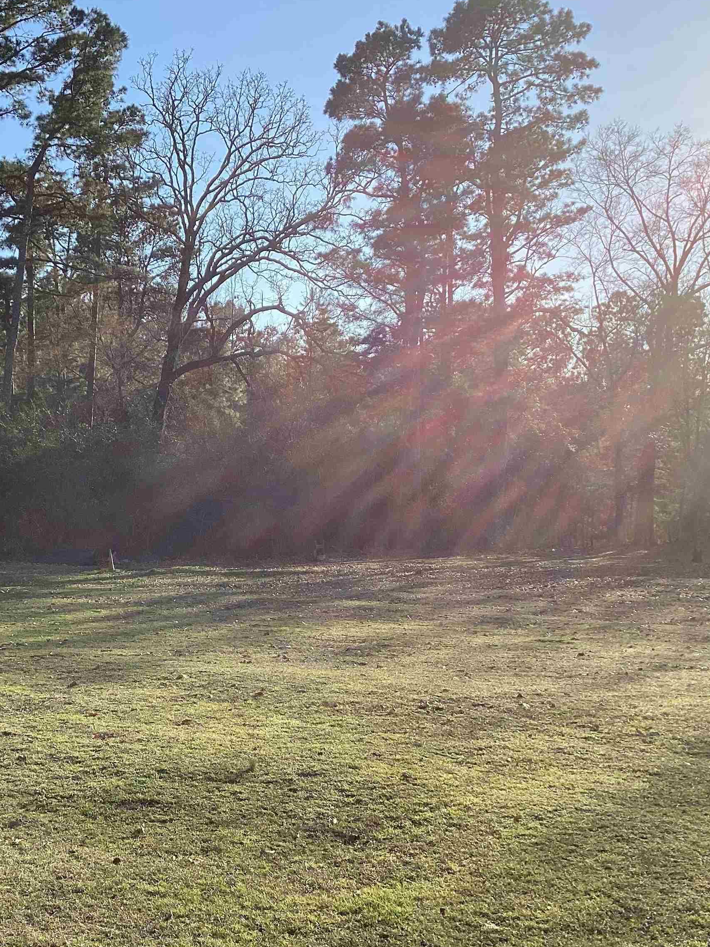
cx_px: 206
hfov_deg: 33.9
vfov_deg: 44.8
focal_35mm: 42
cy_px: 475
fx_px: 1148
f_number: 2.4
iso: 25
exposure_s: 1/849
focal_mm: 3.3
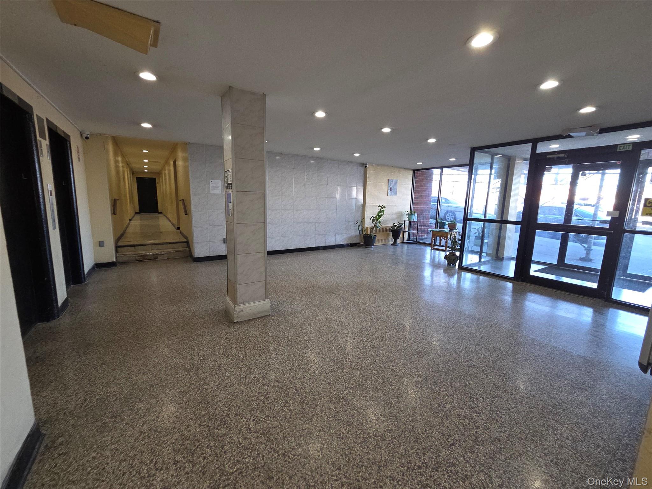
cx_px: 326
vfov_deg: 89.9
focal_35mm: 13
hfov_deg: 106.2
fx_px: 245
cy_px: 244
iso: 125
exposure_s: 1/60
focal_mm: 2.2
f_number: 2.2
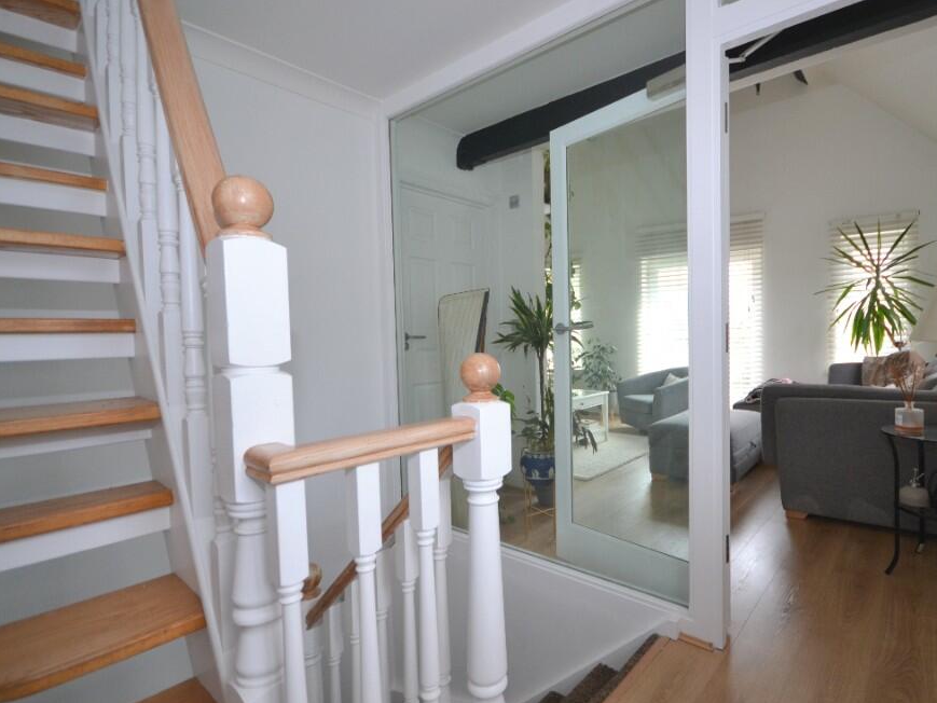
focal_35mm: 17
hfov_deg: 90.2
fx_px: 460
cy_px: 350
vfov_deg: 74.7
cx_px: 549
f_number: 4
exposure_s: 1/60
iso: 560
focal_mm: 10
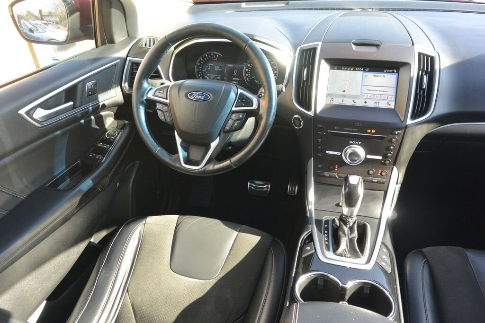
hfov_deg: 67.4
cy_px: 162
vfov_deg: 47.9
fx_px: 364
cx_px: 242
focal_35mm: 27
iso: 200
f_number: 3.5
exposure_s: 1/125
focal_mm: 10
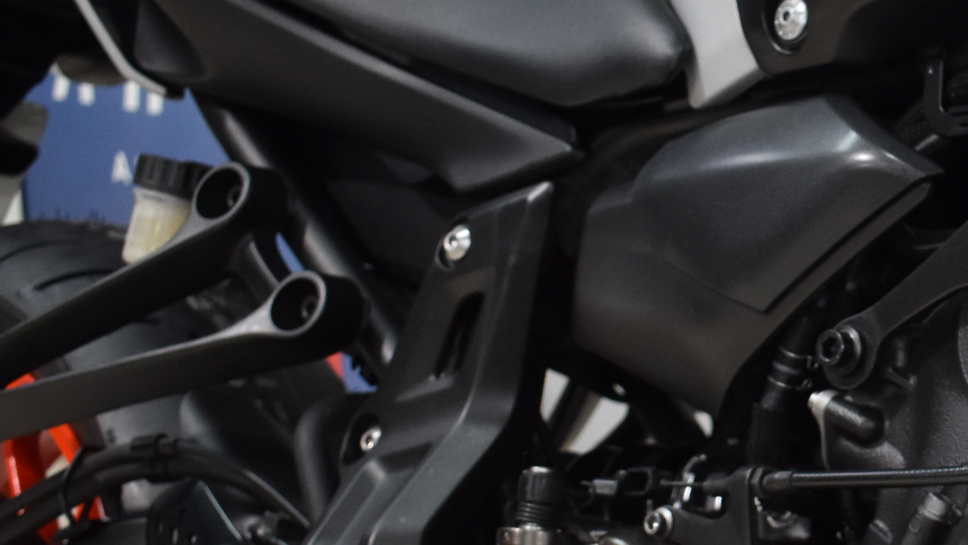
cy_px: 511
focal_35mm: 100
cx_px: 1248
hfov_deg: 19.7
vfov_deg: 12.0
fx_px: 2567
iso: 800
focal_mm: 22
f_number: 3.8
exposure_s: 1/60
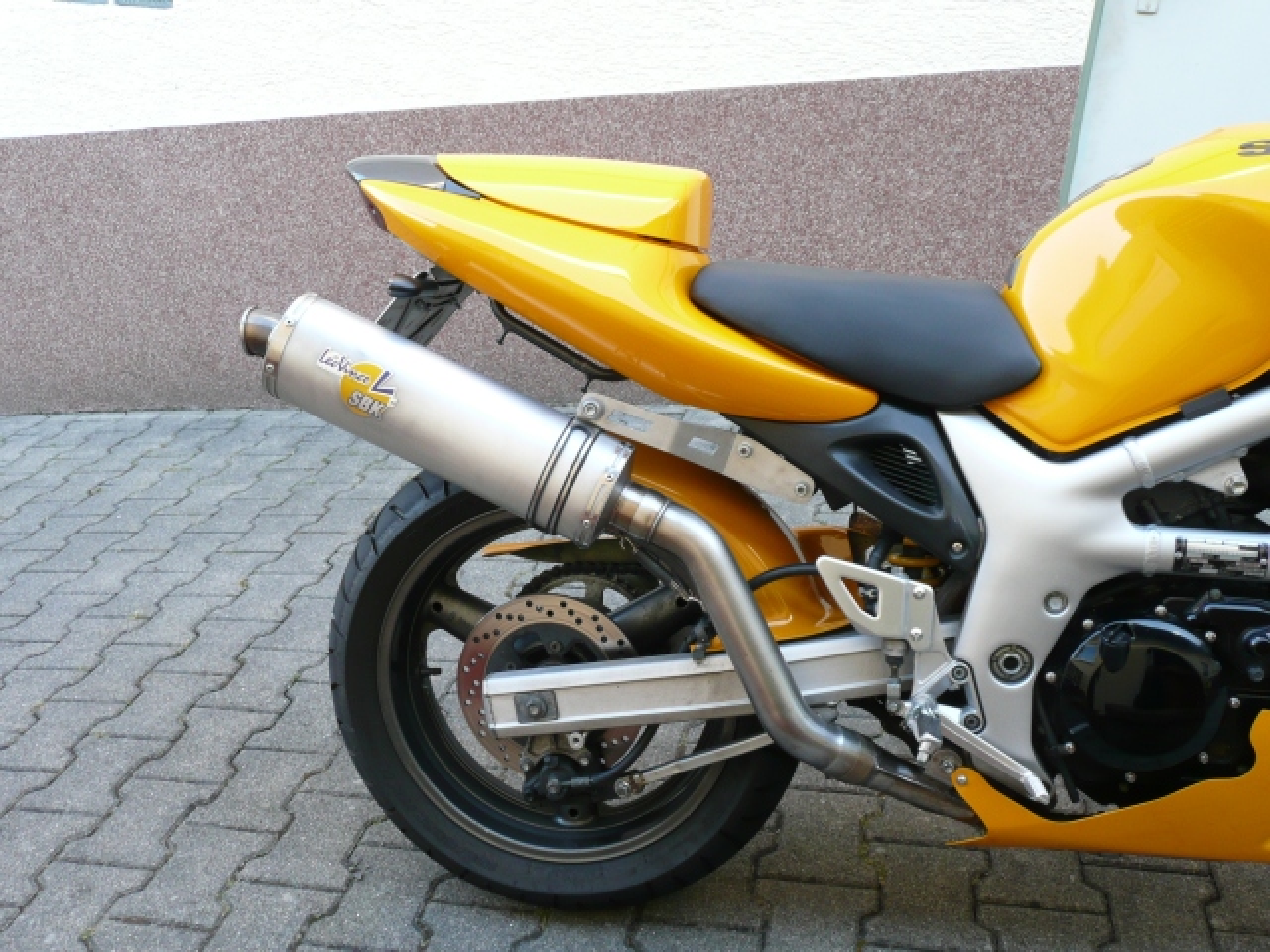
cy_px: 476
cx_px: 635
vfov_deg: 41.8
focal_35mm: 34
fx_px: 1247
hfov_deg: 54.0
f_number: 3.6
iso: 125
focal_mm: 5.5
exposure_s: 1/30
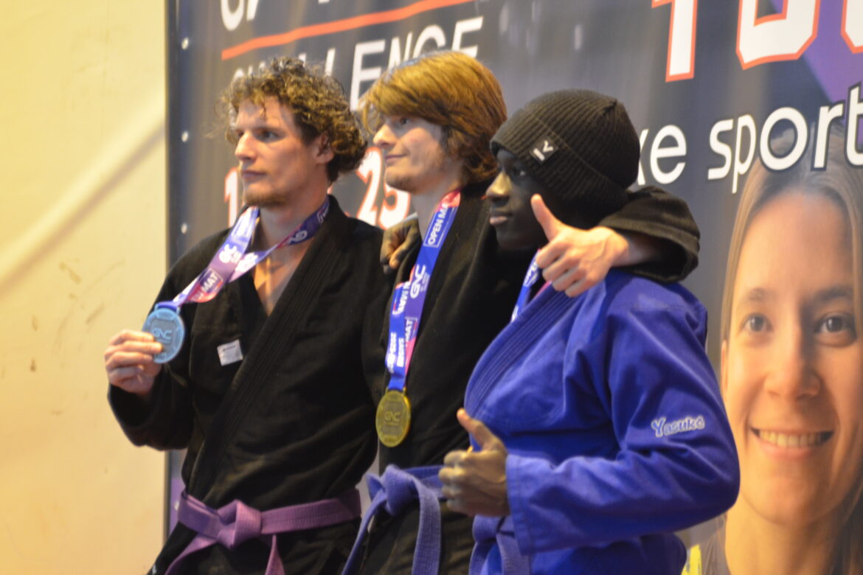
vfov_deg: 12.2
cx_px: 432
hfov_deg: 18.2
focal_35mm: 112
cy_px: 288
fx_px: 2697
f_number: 2.8
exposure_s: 1/50
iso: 1600
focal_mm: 75
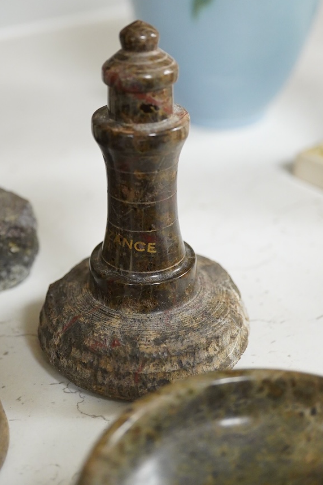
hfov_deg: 22.9
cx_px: 120
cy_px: 183
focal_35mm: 59
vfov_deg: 33.8
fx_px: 794
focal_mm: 30
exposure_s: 1/160
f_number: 3.5
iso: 2500
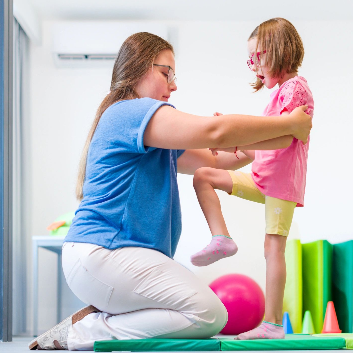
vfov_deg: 26.9
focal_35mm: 64
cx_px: 216
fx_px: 738
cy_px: 177
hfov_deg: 26.8
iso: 320
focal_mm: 50
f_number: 2.5
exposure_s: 1/250
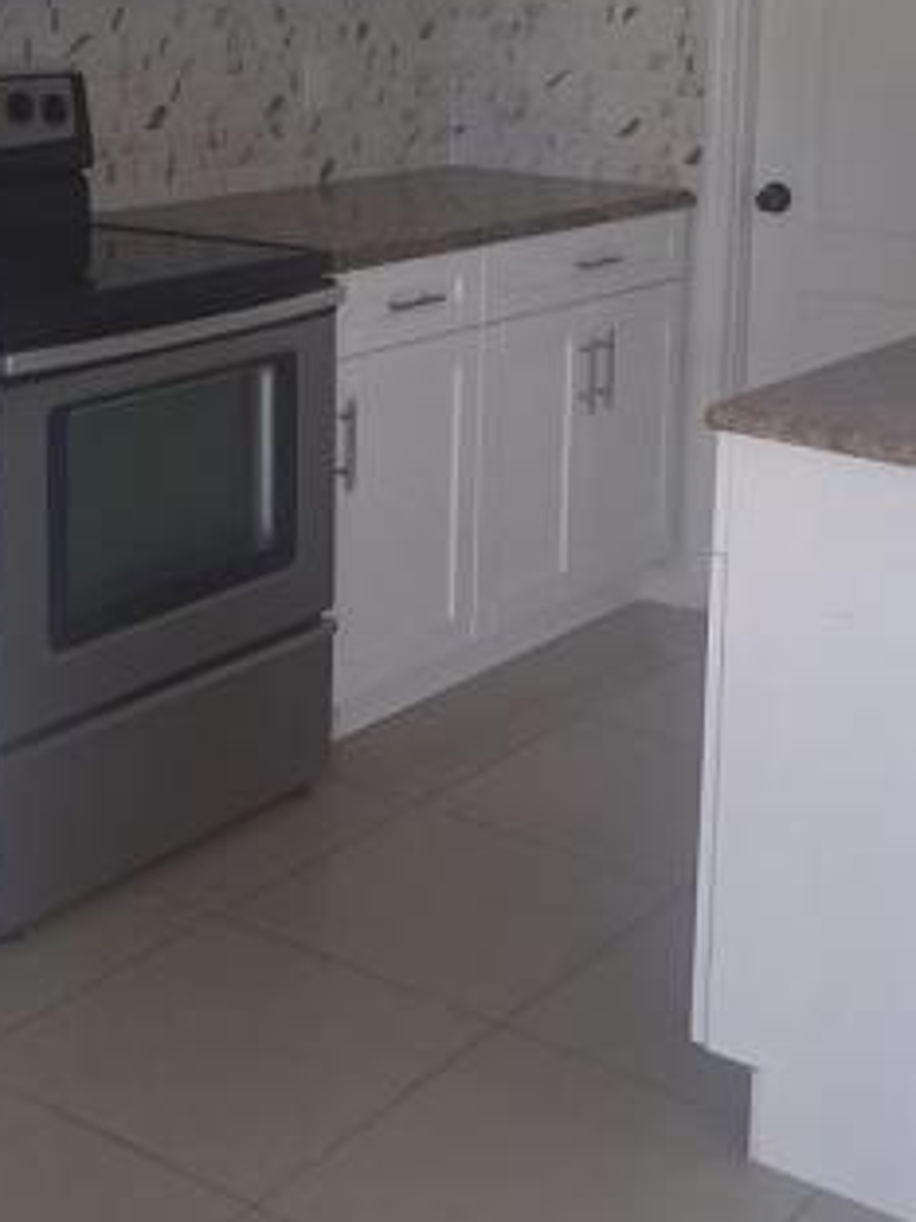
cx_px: 438
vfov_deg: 31.0
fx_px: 2117
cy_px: 164
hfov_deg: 24.4
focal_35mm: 60
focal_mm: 3.98
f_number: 1.8
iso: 400
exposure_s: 1/100
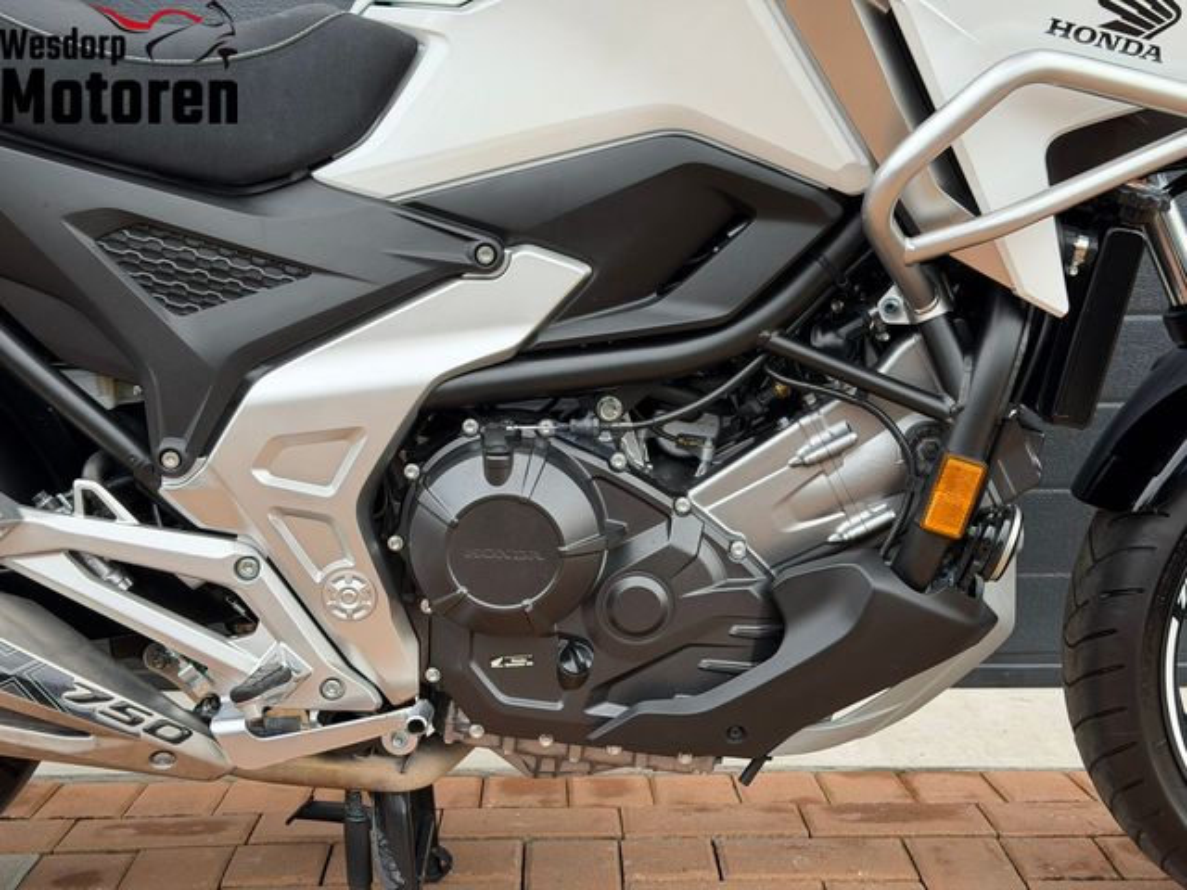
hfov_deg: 39.7
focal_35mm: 48
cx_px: 594
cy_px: 445
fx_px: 1646
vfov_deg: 30.3
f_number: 1.78
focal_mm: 6.76
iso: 64
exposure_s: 1/214
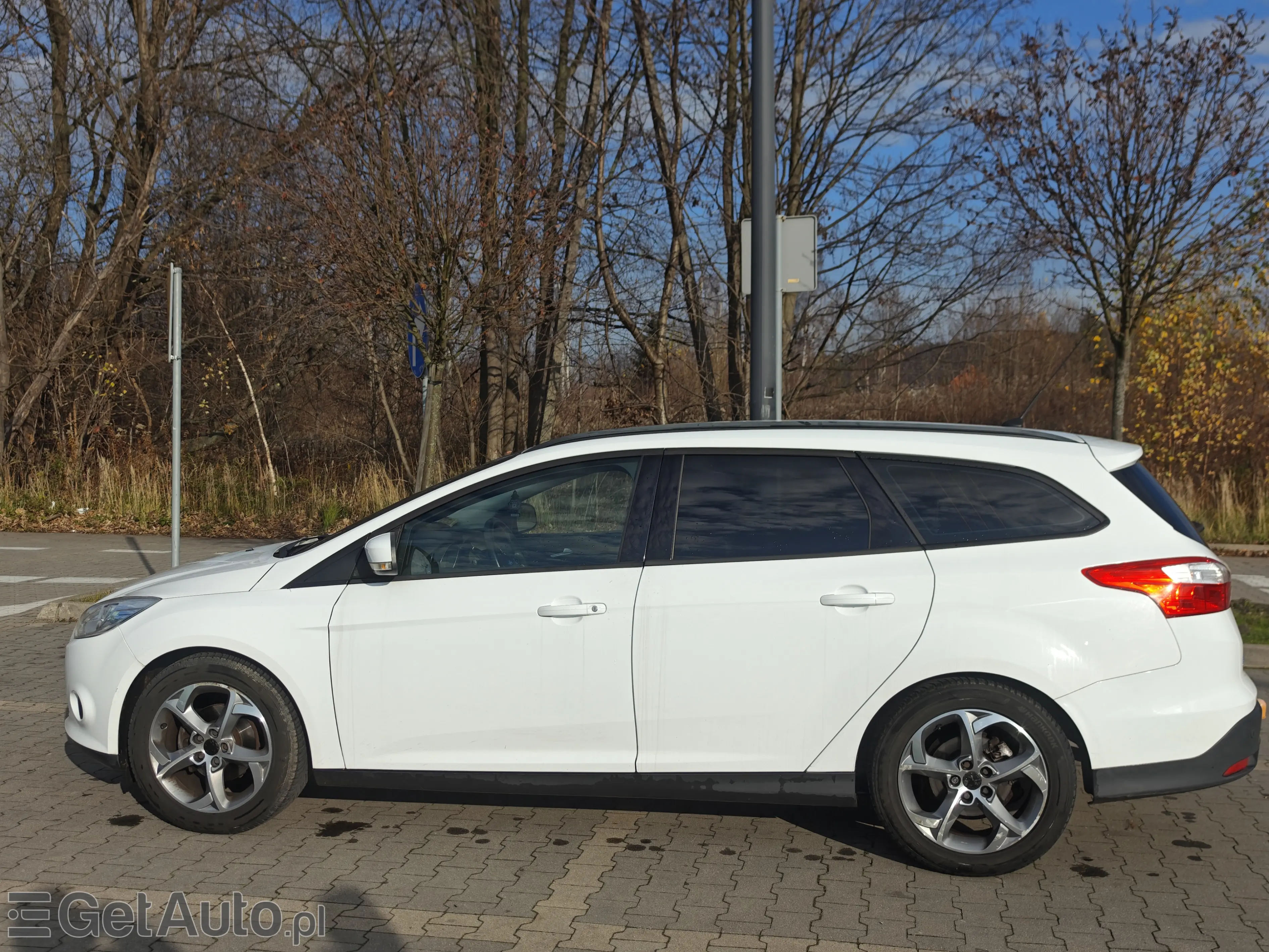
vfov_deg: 40.7
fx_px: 1283
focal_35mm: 35
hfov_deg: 52.6
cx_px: 634
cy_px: 476
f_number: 2
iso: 50
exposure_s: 1/2605
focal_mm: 8.72
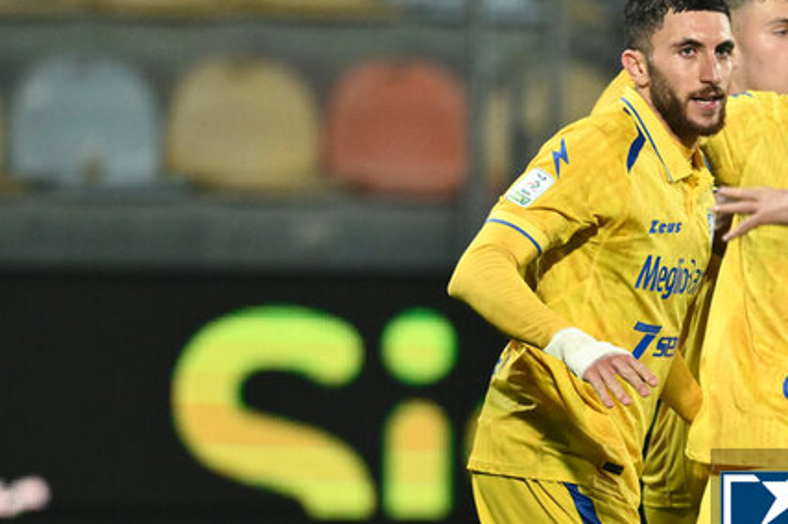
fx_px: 20975
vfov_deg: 1.4
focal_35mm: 959
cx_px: 891
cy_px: 498
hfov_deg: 2.2
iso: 2000
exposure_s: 1/1600
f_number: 3.2
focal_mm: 400
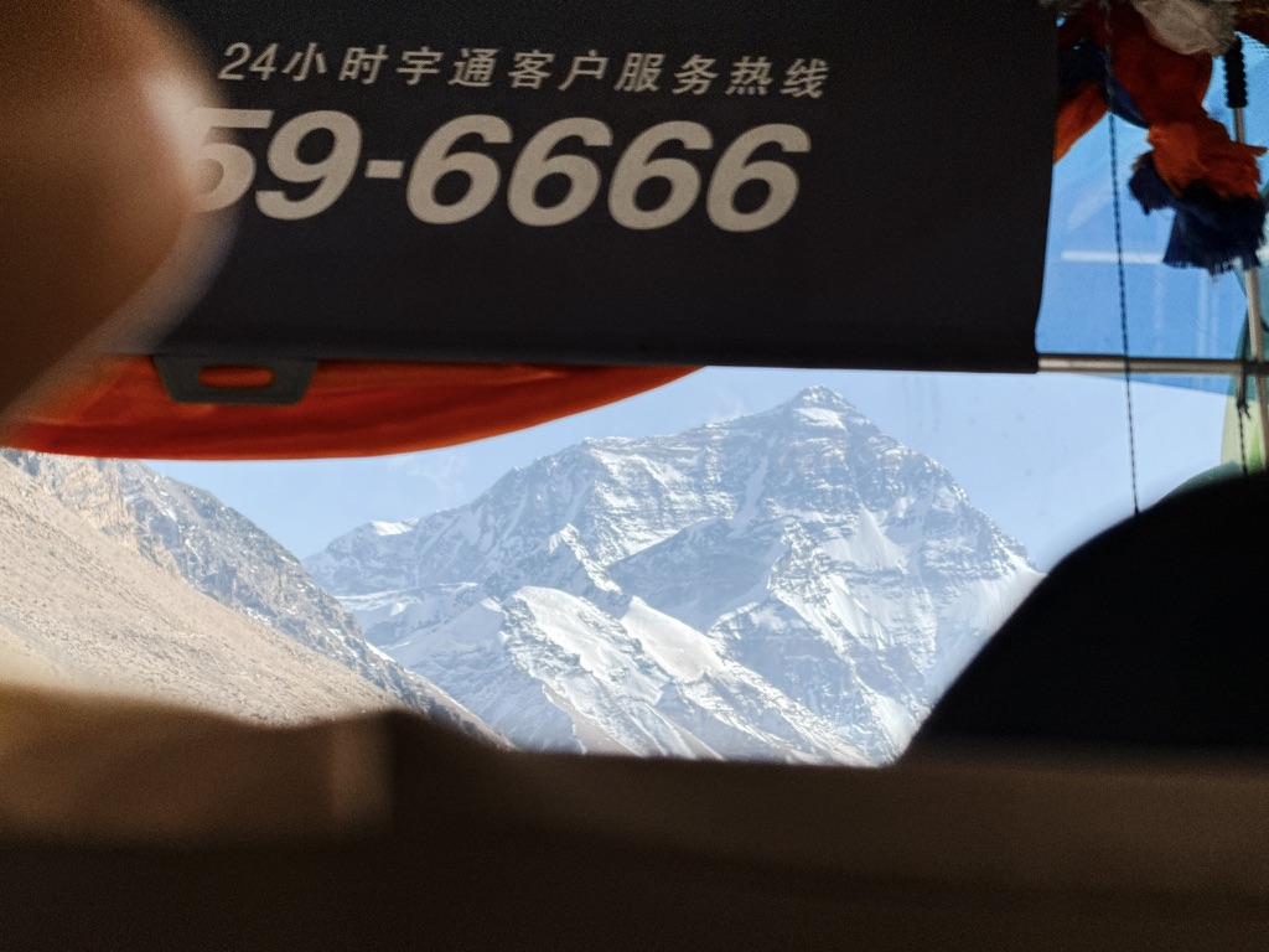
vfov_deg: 12.3
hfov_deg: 16.4
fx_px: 4399
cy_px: 476
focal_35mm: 120
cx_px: 634
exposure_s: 1/840
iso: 50
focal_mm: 15.66
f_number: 2.8
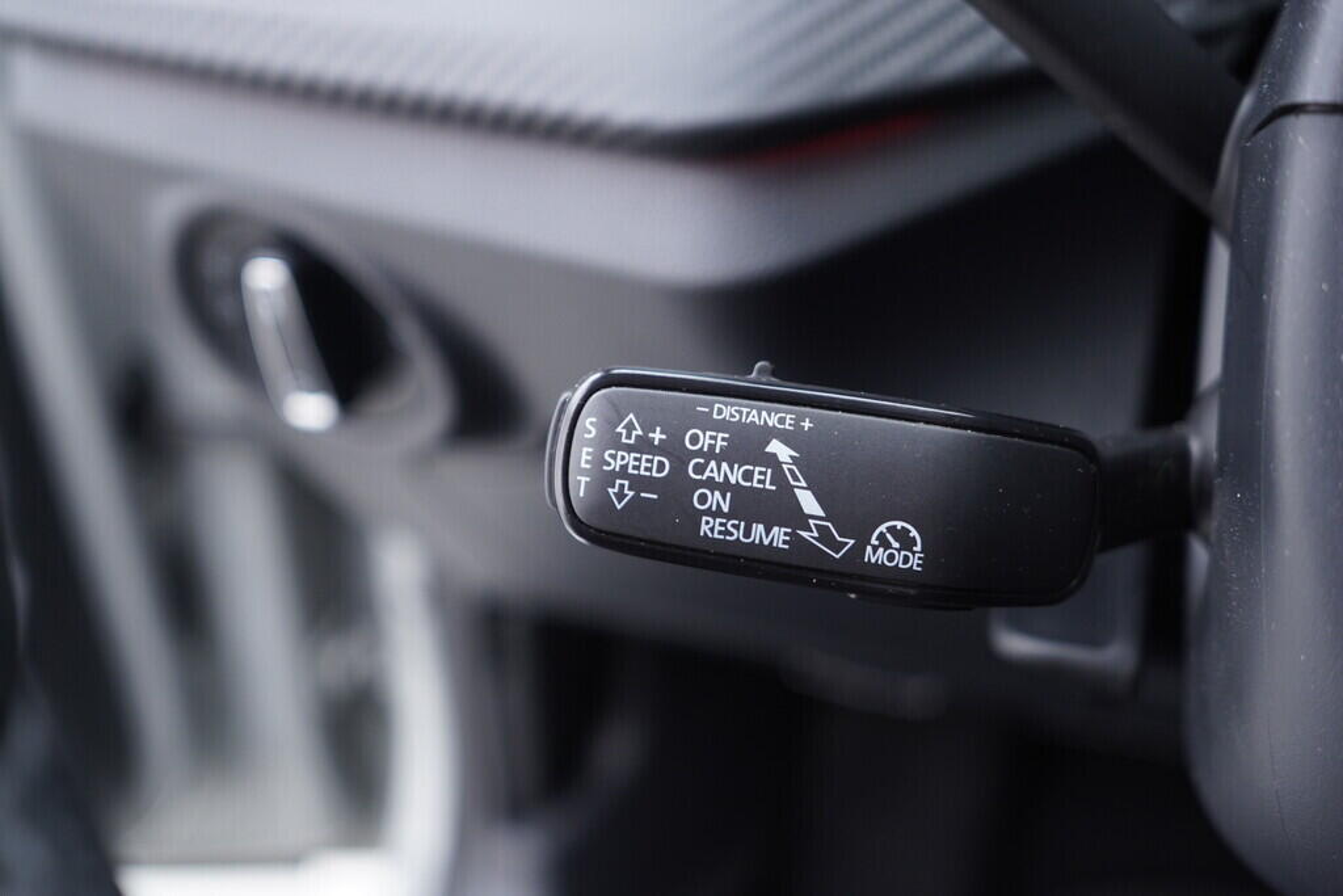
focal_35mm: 36
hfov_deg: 53.1
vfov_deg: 36.9
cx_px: 672
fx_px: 1343
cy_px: 448
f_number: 2.8
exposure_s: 1/40
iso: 400
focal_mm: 24
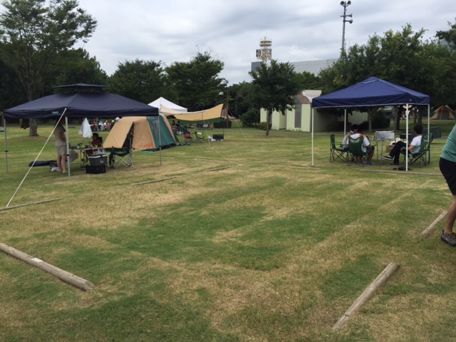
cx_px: 228
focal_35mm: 29
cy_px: 171
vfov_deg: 48.2
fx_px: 382
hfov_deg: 61.7
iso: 32
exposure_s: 1/2326
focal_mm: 4.15
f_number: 2.2
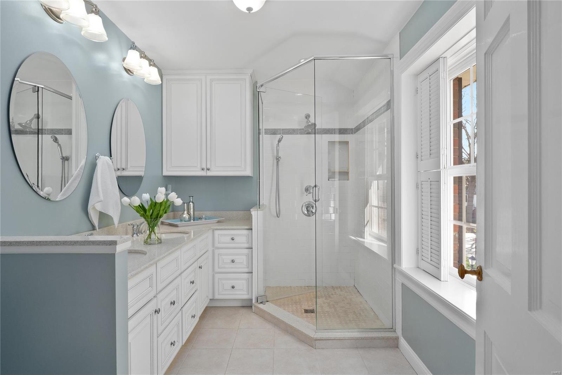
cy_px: 188
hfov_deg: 90.0
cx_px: 281
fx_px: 281
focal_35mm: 18
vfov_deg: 67.4
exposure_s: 1/13
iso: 400
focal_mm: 9
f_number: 8
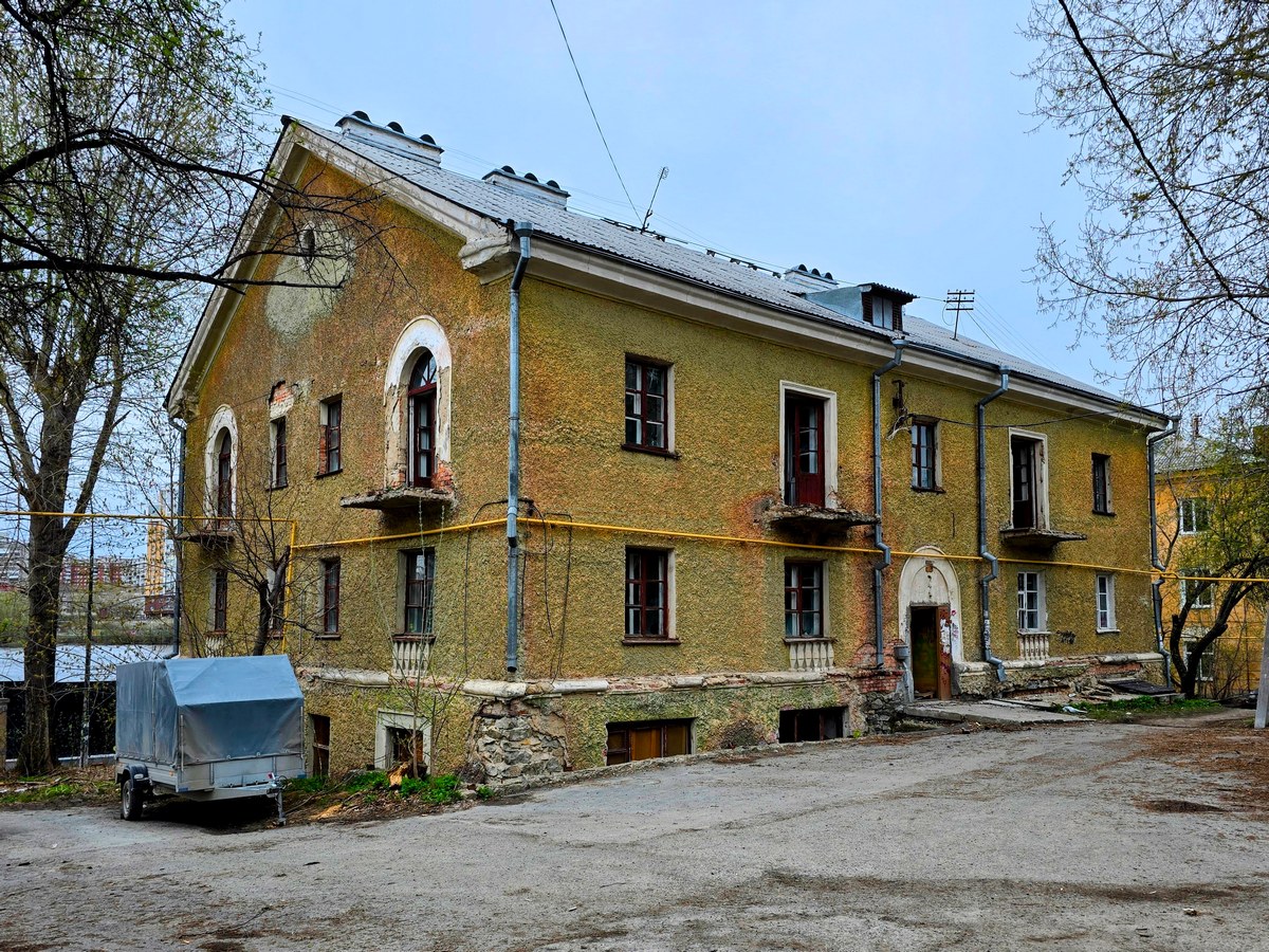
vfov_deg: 58.9
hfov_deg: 73.9
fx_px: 843
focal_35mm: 23
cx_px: 634
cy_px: 476
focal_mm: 6.3
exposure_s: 1/180
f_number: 1.7
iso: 32
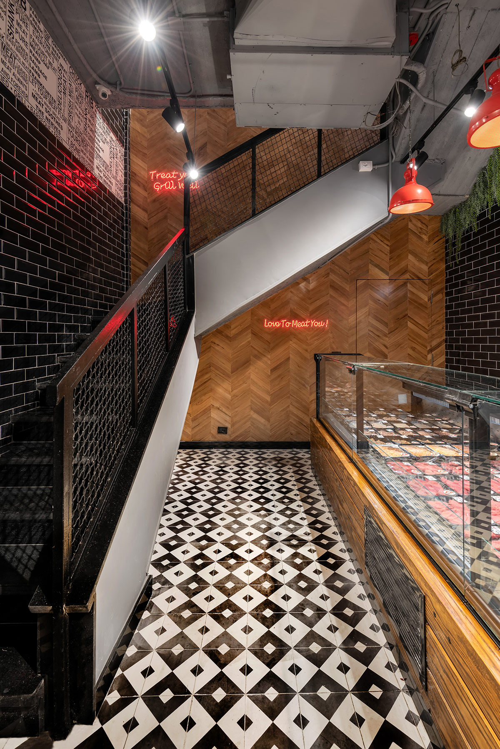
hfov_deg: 73.8
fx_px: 333
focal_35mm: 16
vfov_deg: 96.7
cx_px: 250
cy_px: 374
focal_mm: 16
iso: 100
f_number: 8
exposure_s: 1/1.25
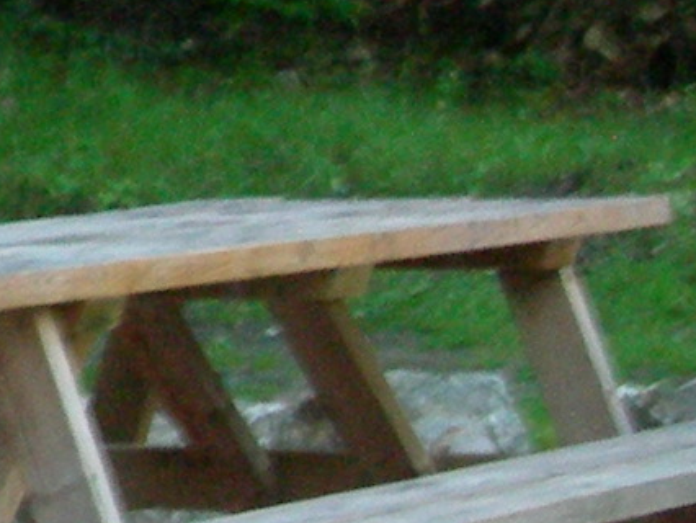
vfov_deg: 6.4
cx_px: -1235
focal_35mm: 231
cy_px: -28
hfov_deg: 7.7
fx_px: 4647
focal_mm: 7.8
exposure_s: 1/2.6
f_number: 2.8
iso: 200
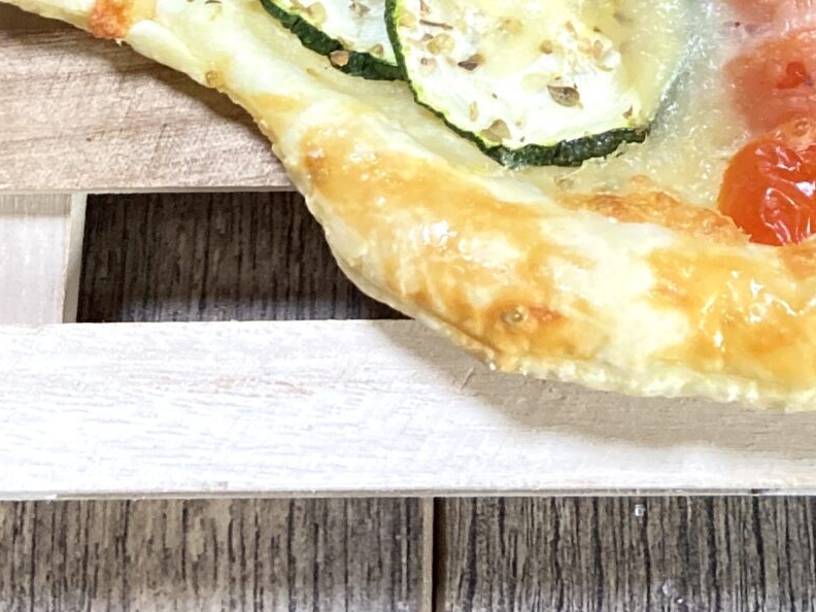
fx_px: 1980
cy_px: -246
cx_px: 588
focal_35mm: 84
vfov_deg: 16.3
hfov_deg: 23.1
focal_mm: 4.25
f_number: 1.8
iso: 500
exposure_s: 1/50
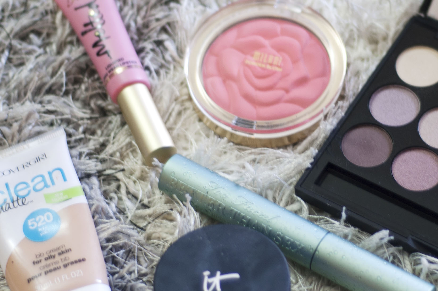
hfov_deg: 14.9
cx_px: 311
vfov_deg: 10.0
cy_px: 147
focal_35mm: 137
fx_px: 1665
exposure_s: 1/13
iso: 200
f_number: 1.8
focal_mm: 50
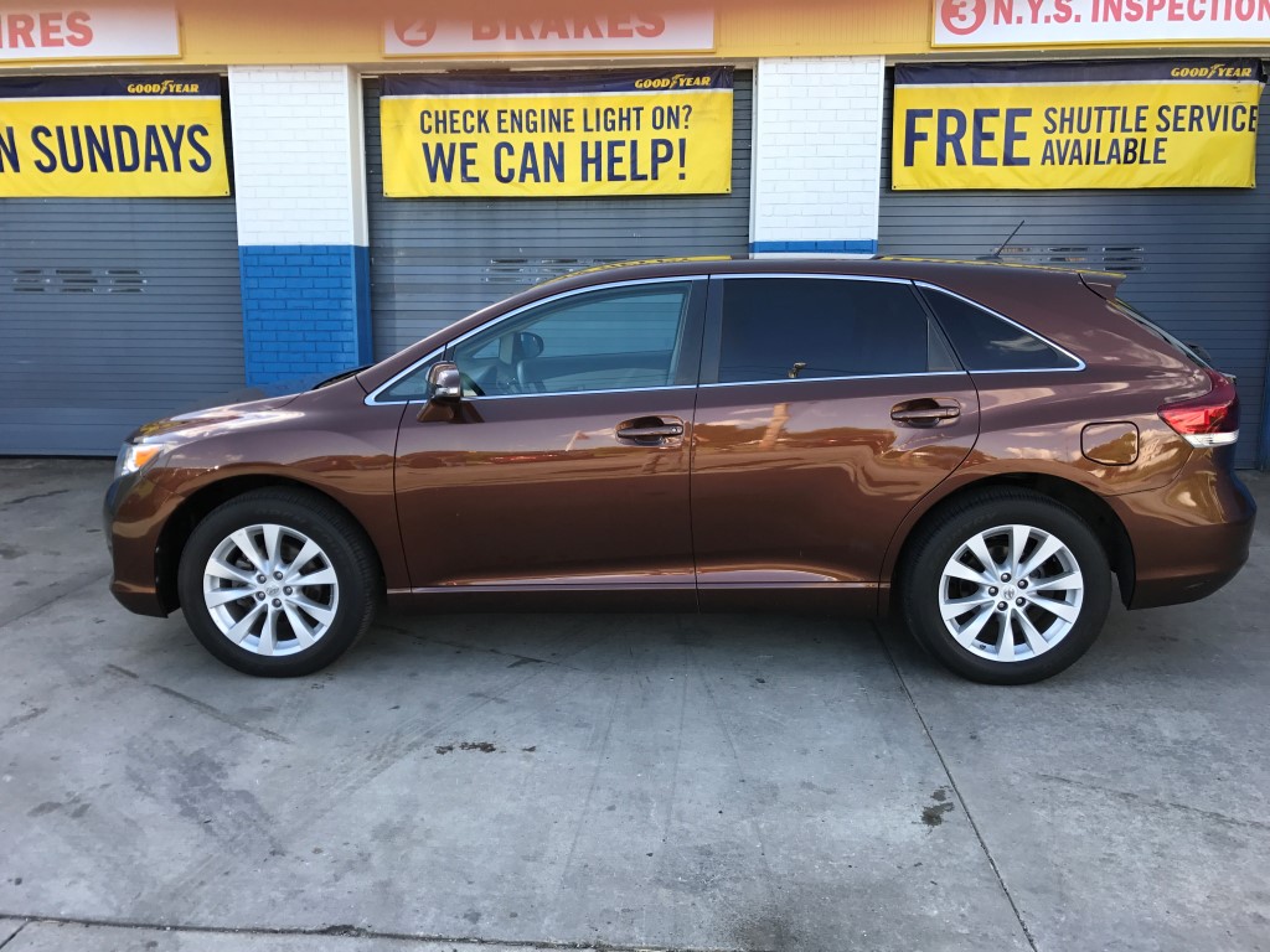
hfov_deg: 63.4
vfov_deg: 49.7
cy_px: 476
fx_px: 1027
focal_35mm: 28
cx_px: 635
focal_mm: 3.99
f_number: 1.8
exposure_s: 1/298
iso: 20
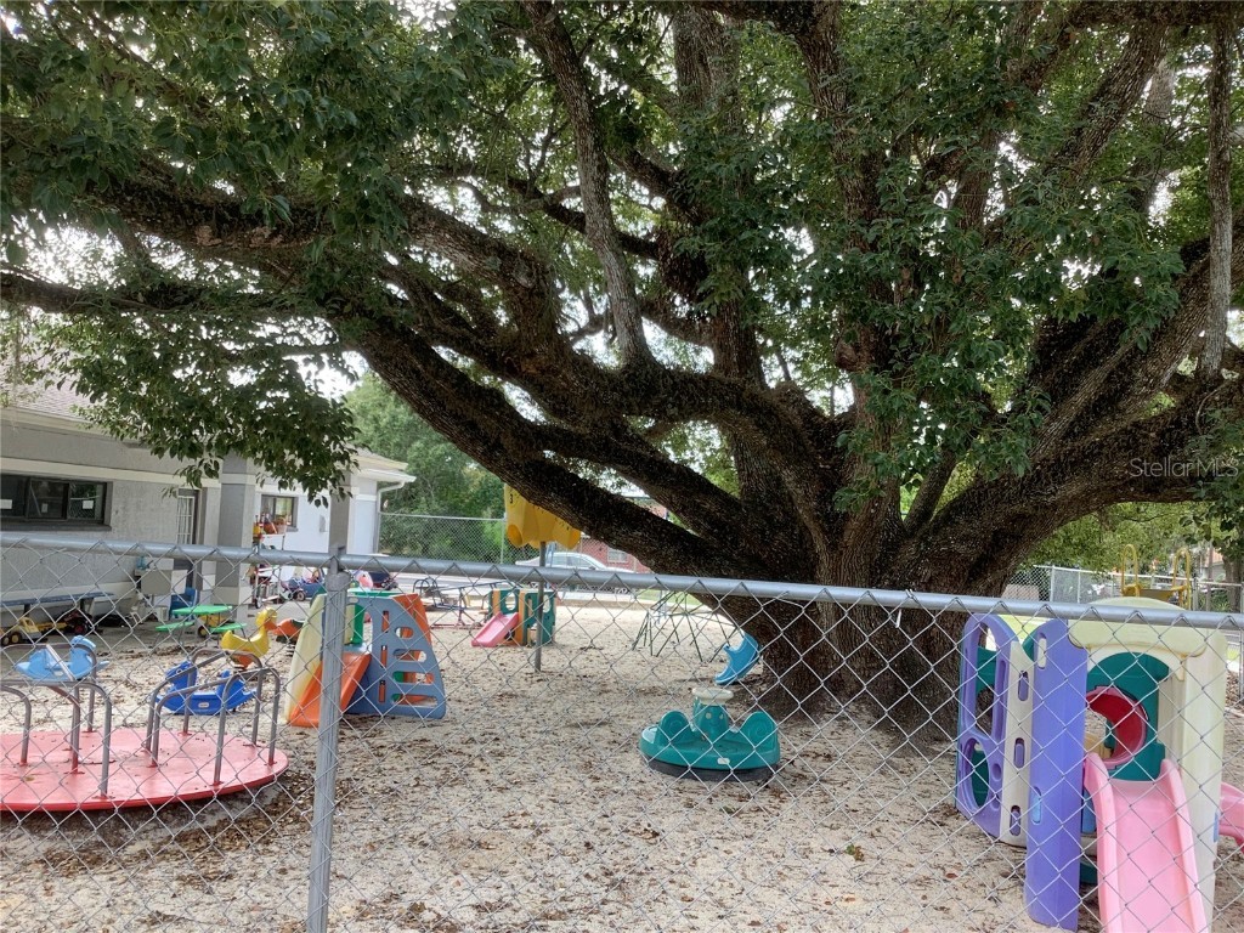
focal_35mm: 31
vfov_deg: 45.4
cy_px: 466
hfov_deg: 58.4
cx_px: 622
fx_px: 1114
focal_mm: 3.3
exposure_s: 1/120
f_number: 2.4
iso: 32
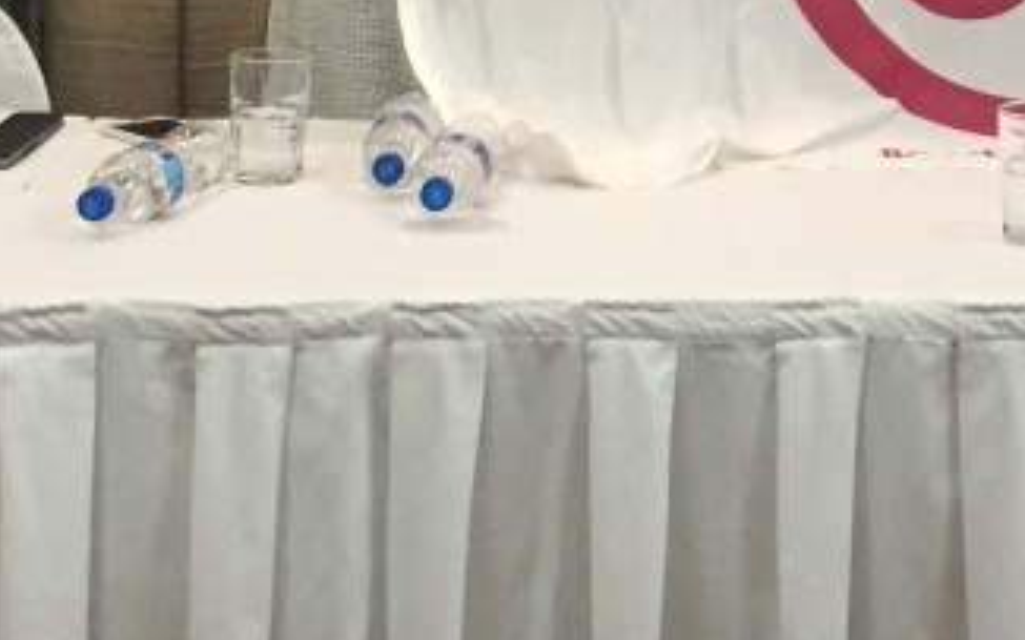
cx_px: 902
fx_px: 2709
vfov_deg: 12.6
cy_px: -385
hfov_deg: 21.0
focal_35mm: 97
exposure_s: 1/30
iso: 200
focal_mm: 4.15
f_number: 2.2
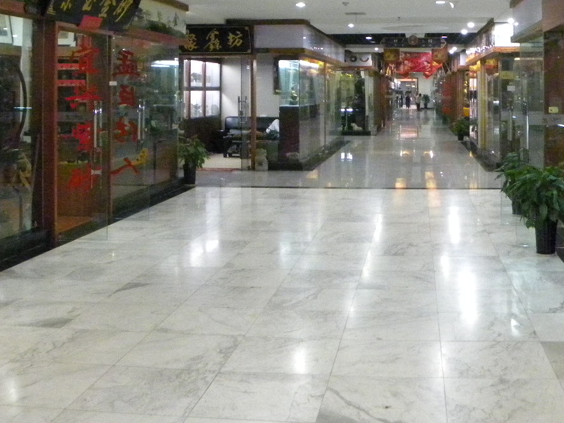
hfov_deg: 40.1
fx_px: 766
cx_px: 357
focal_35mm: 47
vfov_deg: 29.7
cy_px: 51
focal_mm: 4.6
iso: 800
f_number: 2.8
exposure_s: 1/65.6
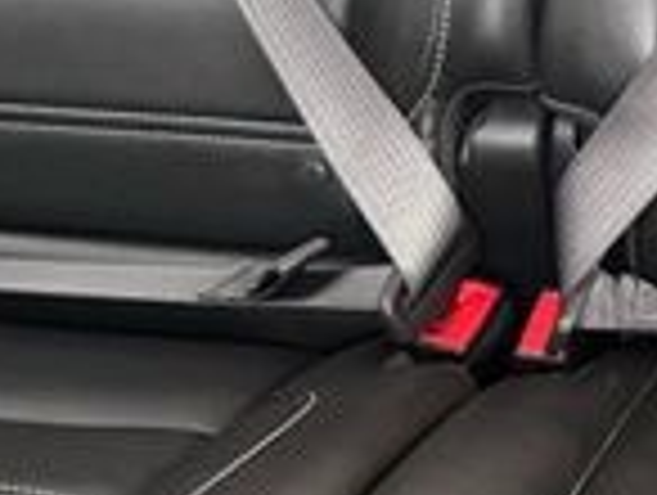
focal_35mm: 105
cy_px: -81
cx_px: 954
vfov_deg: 13.8
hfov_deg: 17.1
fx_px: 1996
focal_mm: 6.76
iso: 500
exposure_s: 1/60
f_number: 1.78
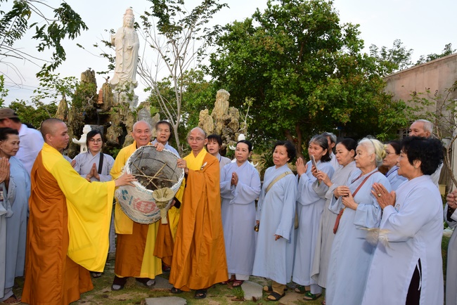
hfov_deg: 60.3
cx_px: 228
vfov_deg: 42.4
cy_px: 152
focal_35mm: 31
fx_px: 394
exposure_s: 1/30
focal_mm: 31
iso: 1600
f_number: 20
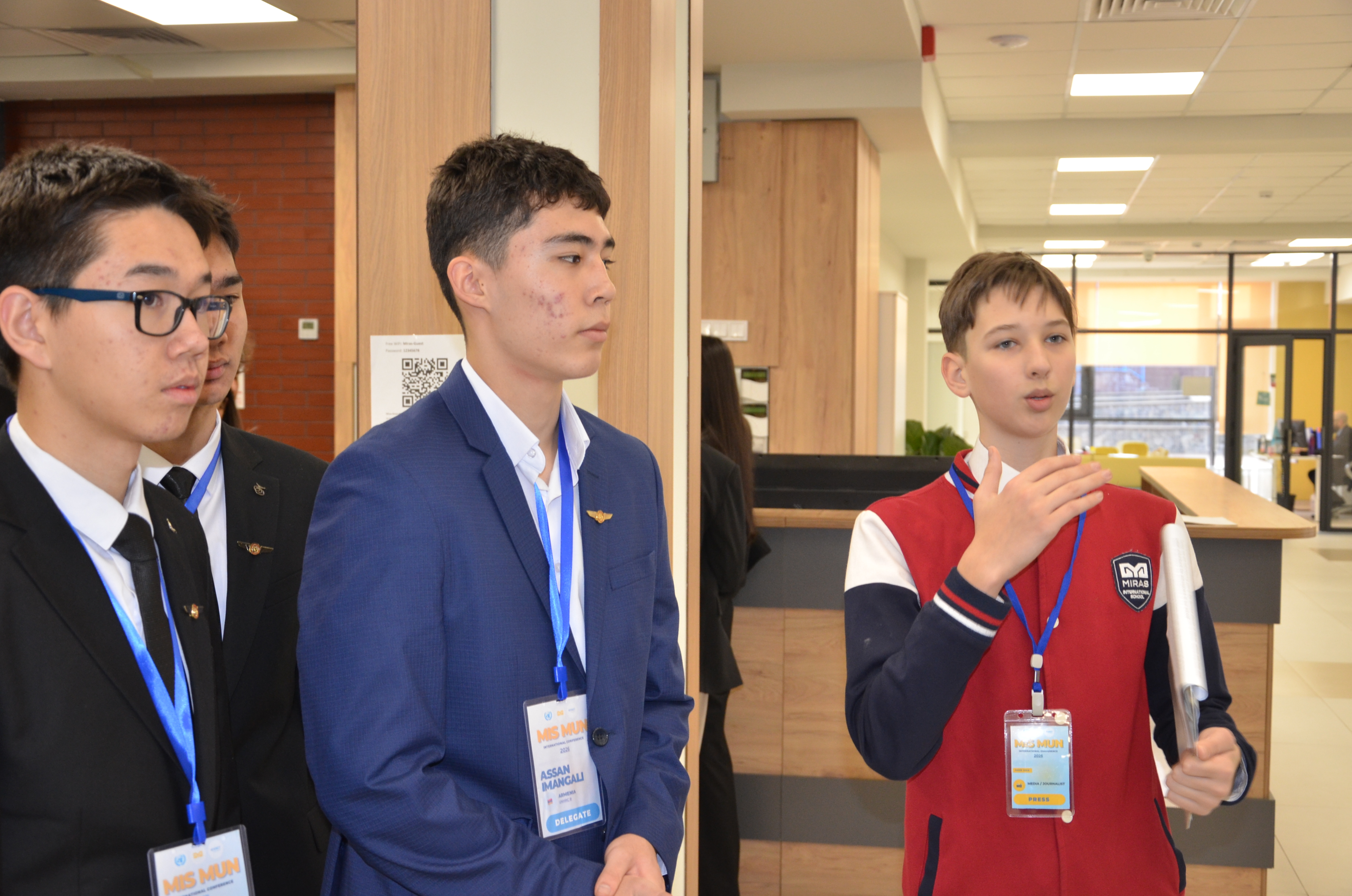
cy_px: 448
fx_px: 1799
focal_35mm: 48
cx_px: 676
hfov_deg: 41.2
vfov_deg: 28.0
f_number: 4.2
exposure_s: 1/60
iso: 720
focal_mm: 32
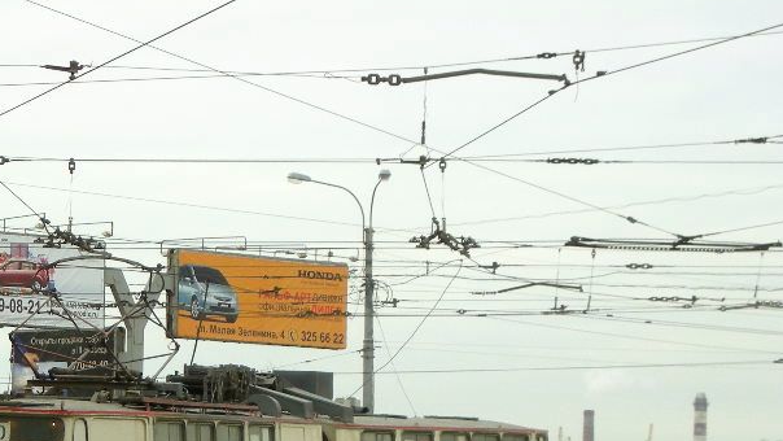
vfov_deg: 6.2
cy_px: 486
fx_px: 4029
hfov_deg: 11.1
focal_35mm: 194
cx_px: 187
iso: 50
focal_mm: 17.1
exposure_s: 1/106
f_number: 4.7
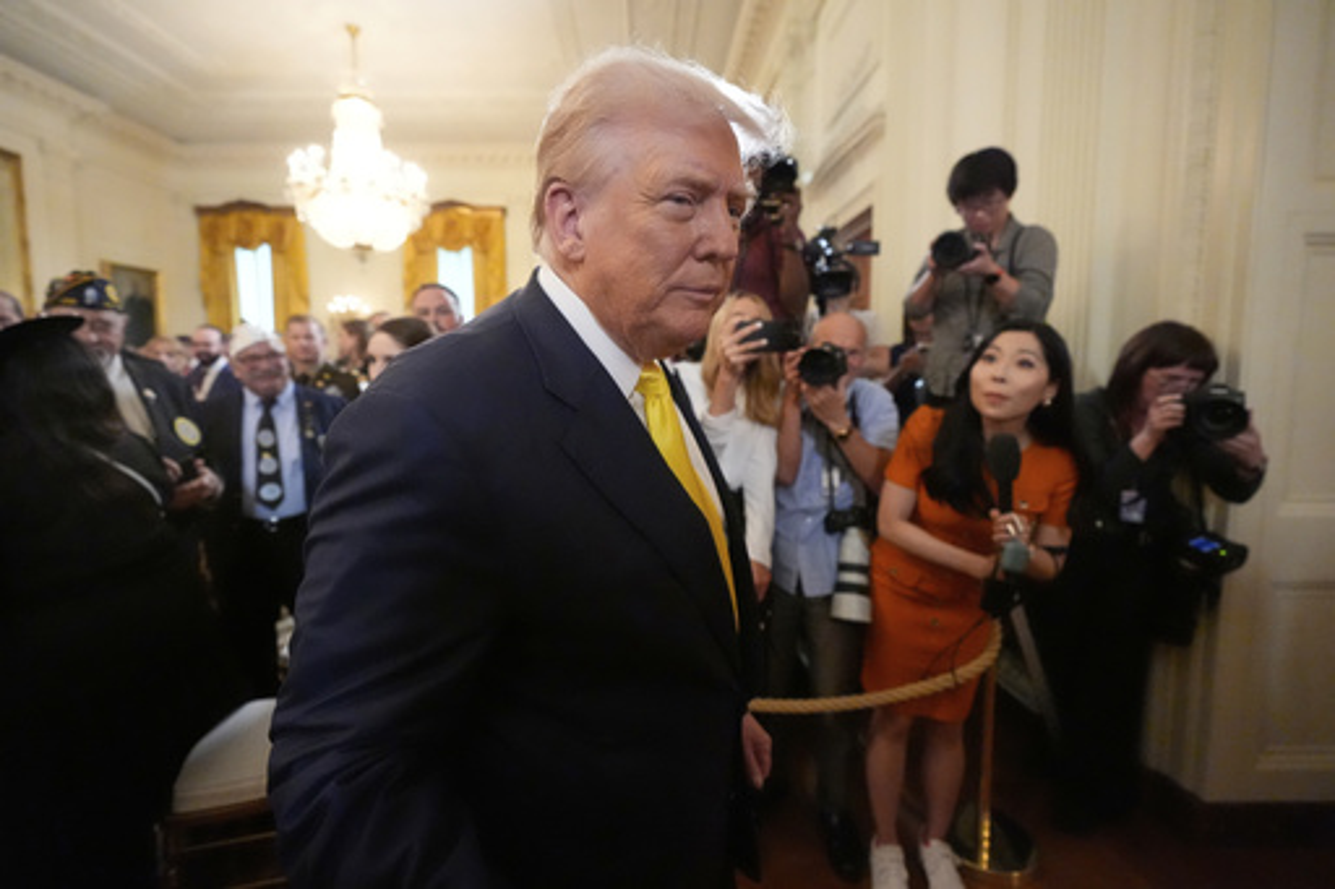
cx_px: 668
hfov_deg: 96.8
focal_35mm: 16
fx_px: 593
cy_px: 444
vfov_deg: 73.7
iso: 12800
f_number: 2.8
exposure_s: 1/500
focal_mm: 16
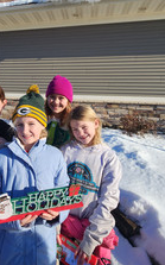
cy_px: 111
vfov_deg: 79.1
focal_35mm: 22
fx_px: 159
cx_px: 45
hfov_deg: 53.0
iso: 50
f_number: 2.2
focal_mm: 2.2
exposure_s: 1/2145
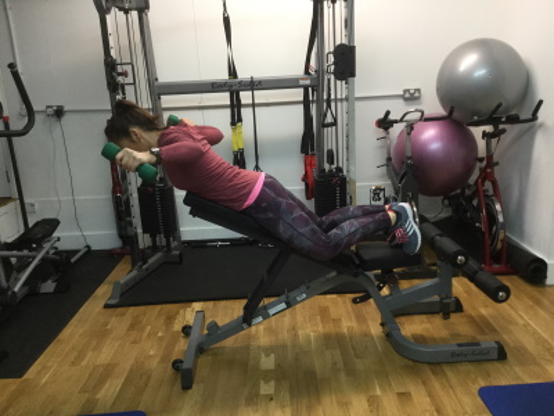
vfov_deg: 45.4
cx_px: 277
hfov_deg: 58.4
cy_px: 208
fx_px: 496
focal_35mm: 31
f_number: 2.4
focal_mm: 3.3
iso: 64
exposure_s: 1/33
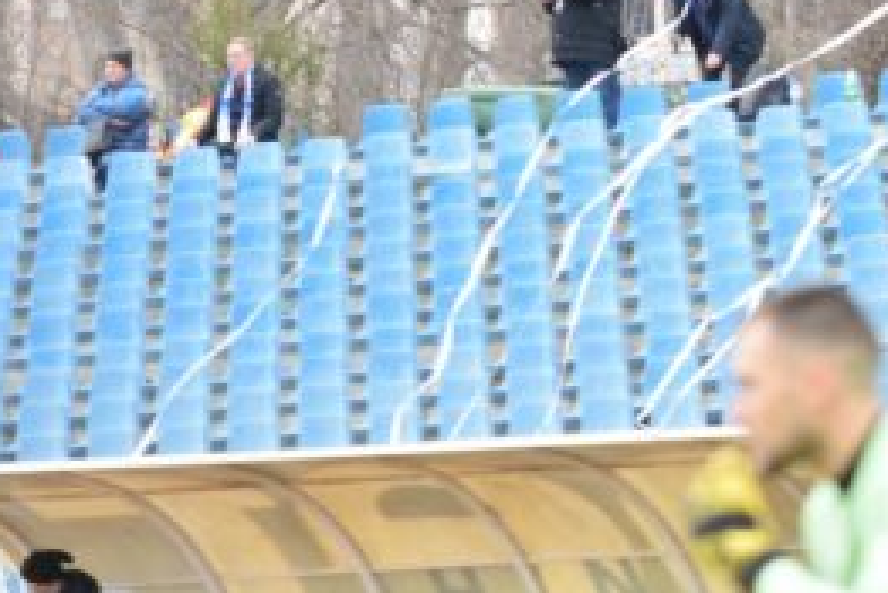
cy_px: 14
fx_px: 16017
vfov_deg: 2.1
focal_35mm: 649
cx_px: 888
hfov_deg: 3.2
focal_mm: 180
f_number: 5
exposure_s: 1/800
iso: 1600
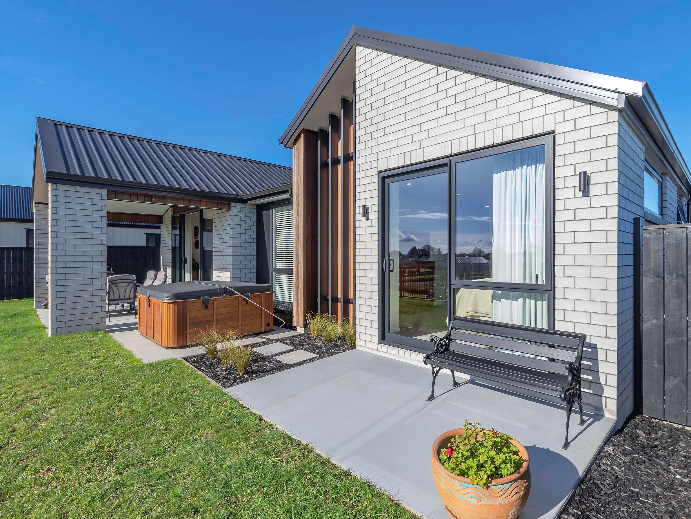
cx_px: 377
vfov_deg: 74.7
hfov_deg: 90.8
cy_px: 255
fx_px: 339
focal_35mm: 17
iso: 200
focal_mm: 10
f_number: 9
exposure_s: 1/250
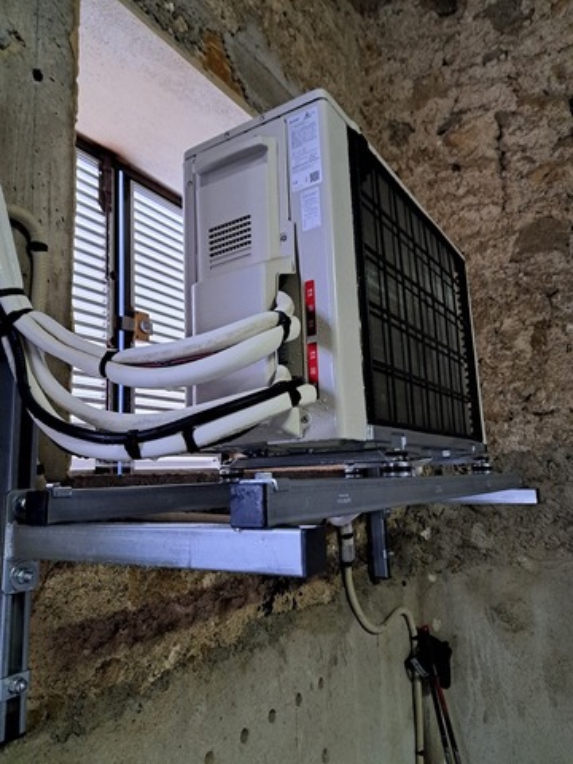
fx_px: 530
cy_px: 382
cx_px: 286
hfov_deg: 56.8
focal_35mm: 24
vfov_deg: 71.6
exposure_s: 1/50
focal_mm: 5.23
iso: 500
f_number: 1.8
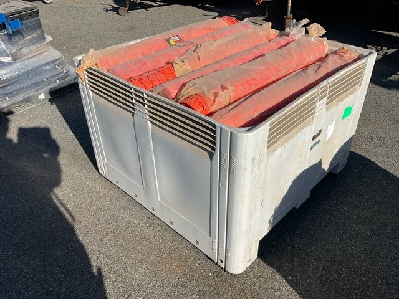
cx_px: 200
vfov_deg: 48.2
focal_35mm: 29
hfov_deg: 61.7
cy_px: 150
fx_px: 334
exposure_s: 1/2667
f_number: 1.8
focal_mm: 3
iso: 16
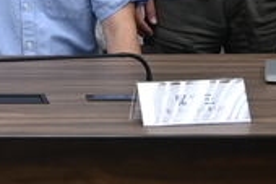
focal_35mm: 276
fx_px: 2114
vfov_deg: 4.8
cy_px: -337
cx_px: -196
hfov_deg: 7.3
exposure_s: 1/125
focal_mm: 26
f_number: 3.8
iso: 640
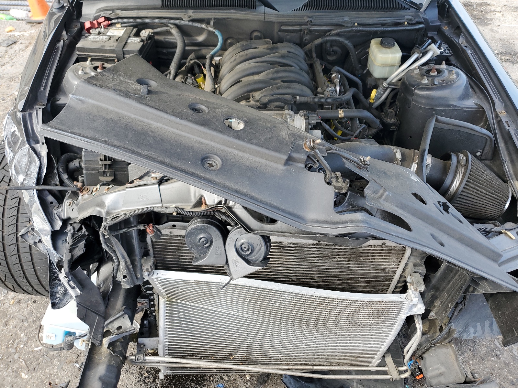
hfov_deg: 67.3
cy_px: 194
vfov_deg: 53.1
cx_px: 259
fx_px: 389
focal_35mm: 26
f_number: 1.5
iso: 50
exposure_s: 1/323
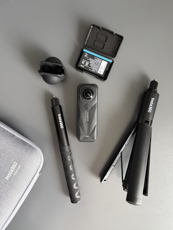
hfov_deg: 56.8
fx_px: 160
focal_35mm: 24
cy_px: 115
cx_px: 86
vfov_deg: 71.6
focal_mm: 6.76
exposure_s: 1/66
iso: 200
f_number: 1.78
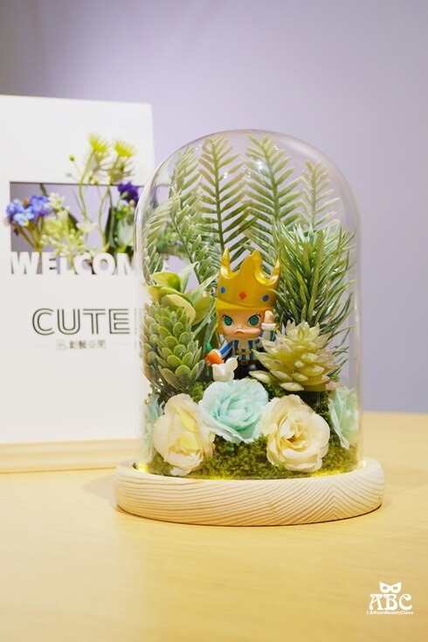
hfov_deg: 26.5
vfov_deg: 38.9
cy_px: 321
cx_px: 214
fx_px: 909
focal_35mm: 51
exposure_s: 1/38
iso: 320
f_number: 5.6
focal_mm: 34.3
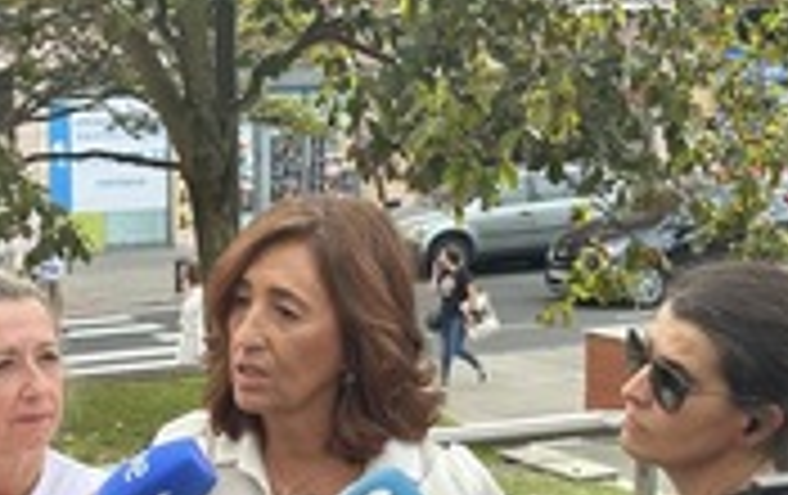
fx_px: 2173
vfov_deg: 12.9
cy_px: 439
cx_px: 230
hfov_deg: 20.4
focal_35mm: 101
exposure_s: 1/601
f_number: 1.78
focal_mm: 6.86
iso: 64
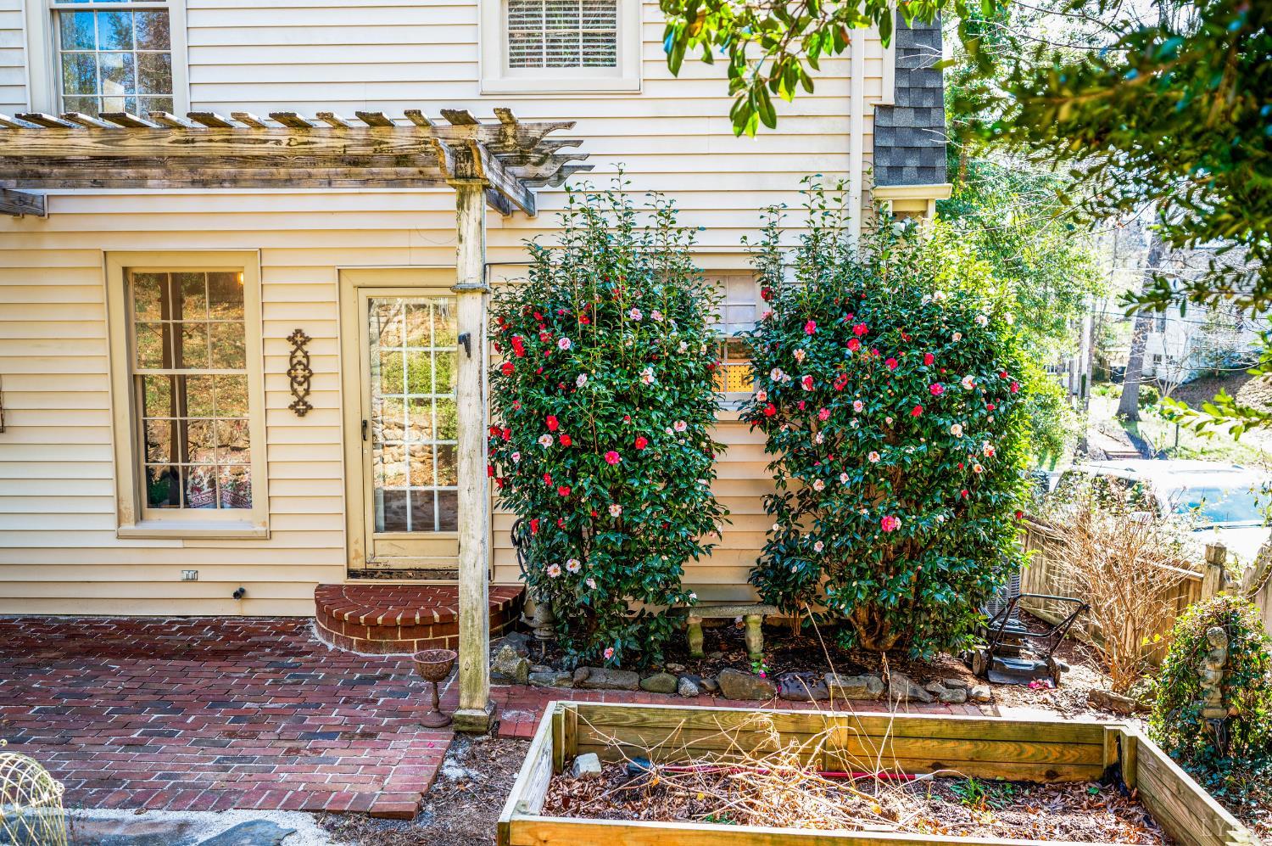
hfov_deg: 62.0
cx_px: 636
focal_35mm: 30
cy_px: 423
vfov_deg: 43.5
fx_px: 1059
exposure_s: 1/100
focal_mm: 30
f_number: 4
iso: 200
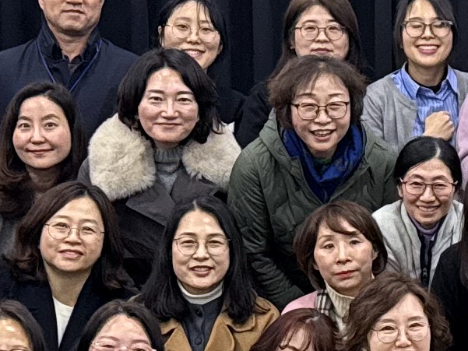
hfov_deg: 11.7
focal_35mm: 161
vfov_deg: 9.2
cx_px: 703
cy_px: 195
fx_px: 2177
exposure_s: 1/120
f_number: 1.78
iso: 200
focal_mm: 6.76
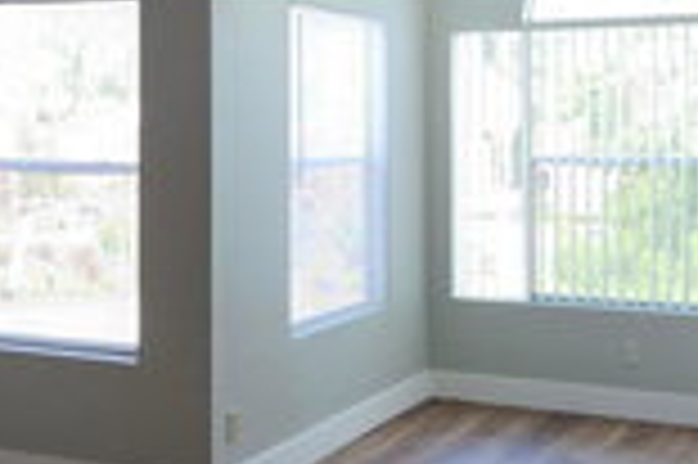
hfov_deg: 30.4
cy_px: 122
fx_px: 1278
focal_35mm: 66
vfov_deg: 20.4
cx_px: 268
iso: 50
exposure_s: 1/120
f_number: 1.8
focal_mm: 5.54
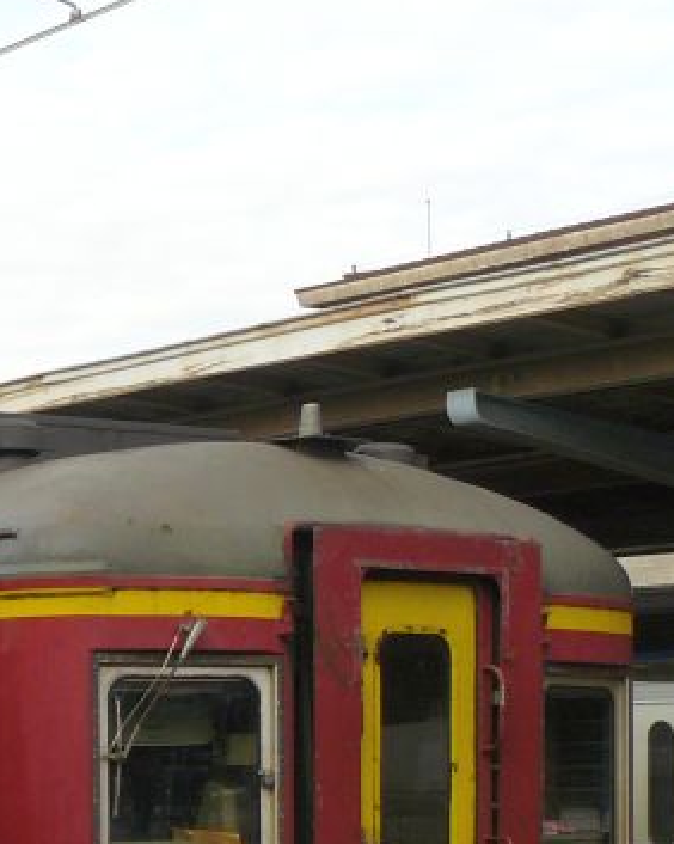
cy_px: 739
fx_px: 2546
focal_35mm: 102
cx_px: -251
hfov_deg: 14.3
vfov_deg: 18.5
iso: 100
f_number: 4.5
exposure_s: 1/200
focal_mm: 6
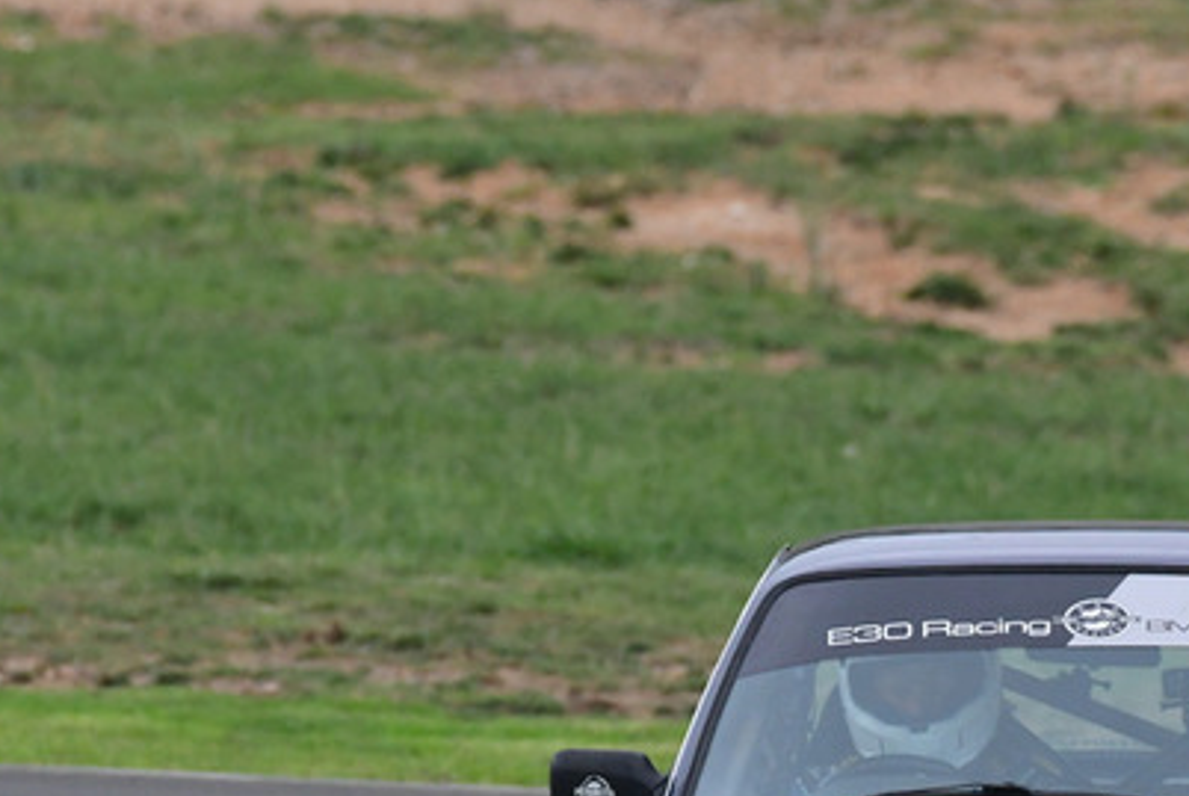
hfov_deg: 1.6
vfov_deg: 1.1
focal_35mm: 1312
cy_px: 775
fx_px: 43379
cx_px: 878
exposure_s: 1/640
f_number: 9
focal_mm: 440
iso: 2000
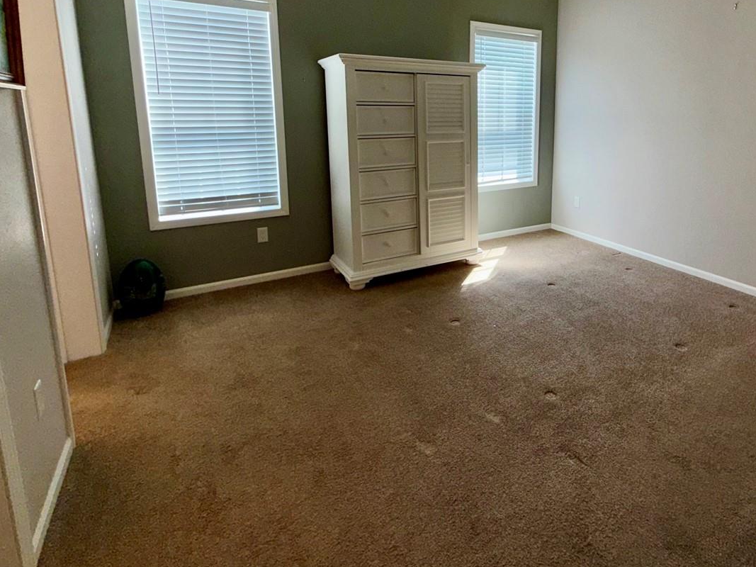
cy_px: 179
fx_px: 459
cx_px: 498
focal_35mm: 21
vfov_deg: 61.5
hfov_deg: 76.7
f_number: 2.2
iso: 20
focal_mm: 2.22
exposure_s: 1/122
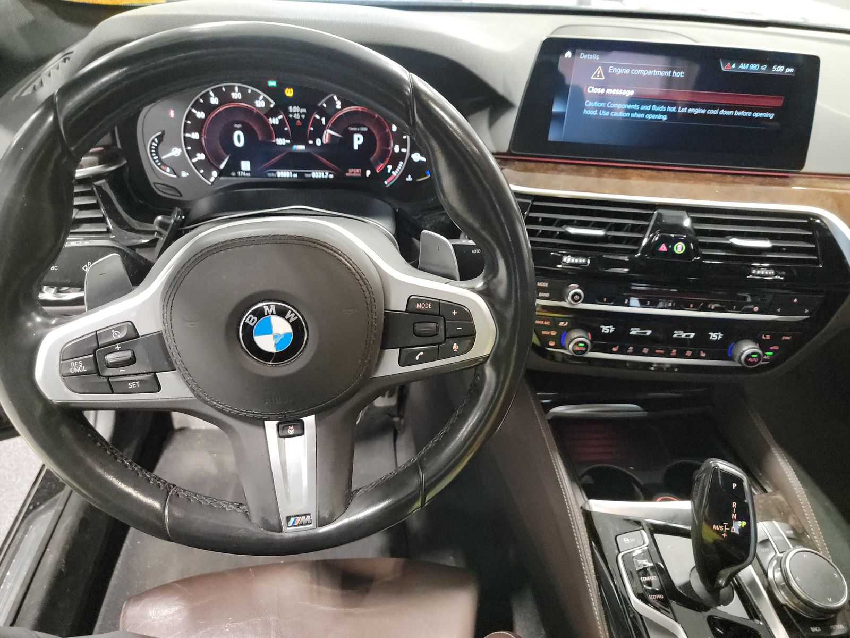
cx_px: 425
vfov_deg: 56.8
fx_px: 589
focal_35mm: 24
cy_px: 319
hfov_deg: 71.6
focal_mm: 6.7
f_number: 1.8
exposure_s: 1/59
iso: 2465
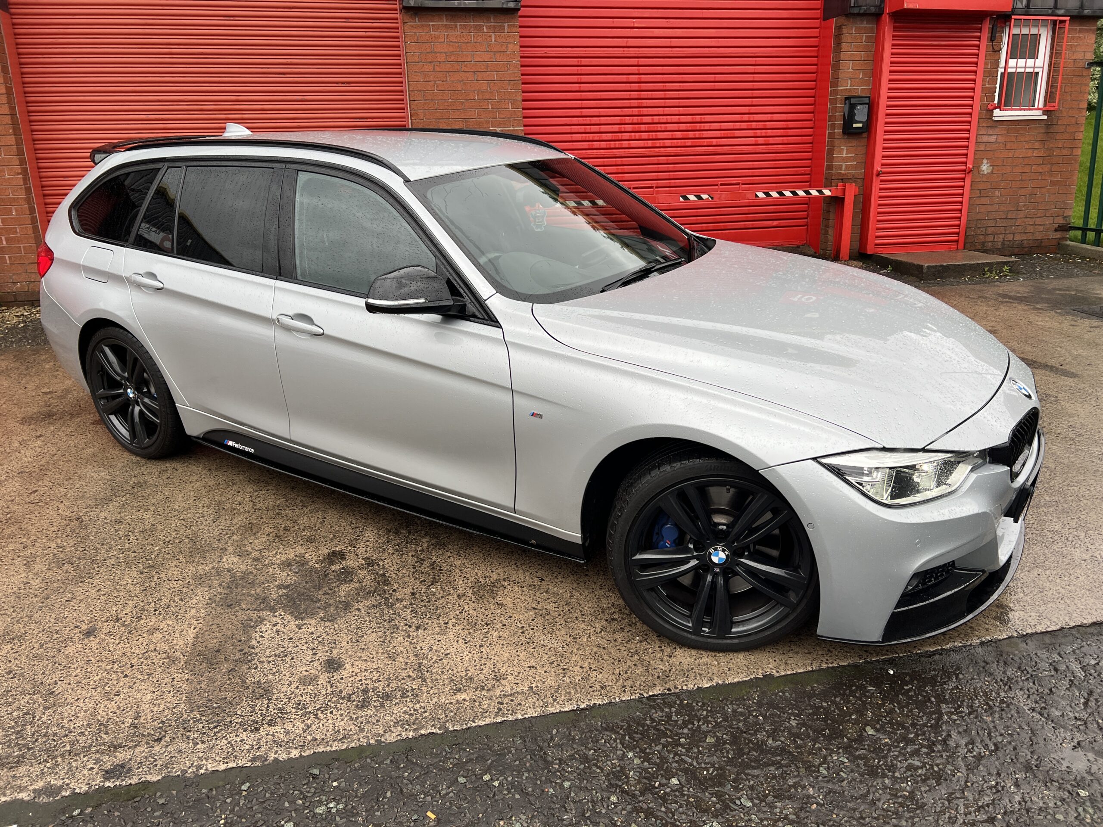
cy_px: 414
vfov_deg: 53.1
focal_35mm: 26
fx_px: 828
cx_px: 552
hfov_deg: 67.3
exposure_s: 1/639
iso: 50
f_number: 1.5
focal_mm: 5.7
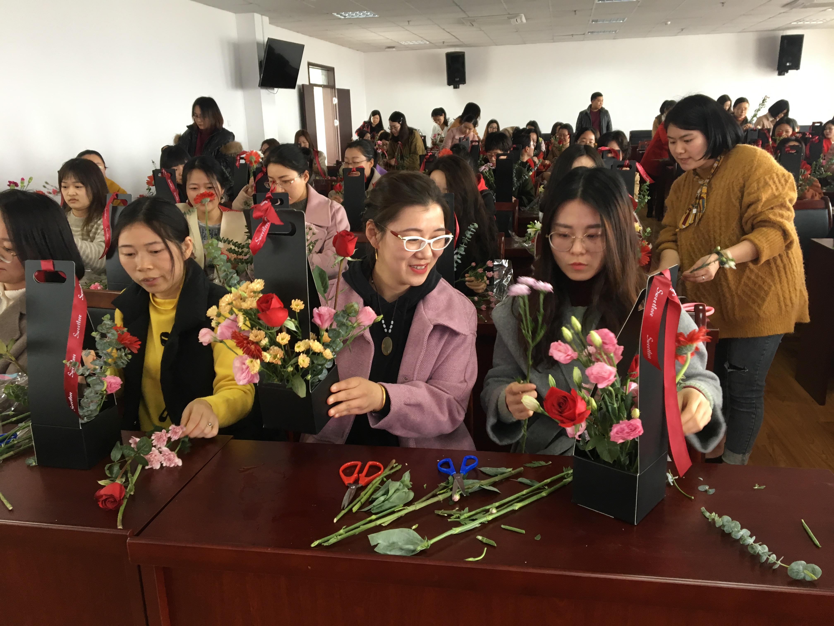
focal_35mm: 29
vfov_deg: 48.2
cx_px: 417
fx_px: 699
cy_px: 313
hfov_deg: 61.7
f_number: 2.2
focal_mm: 4.15
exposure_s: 1/33
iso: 100
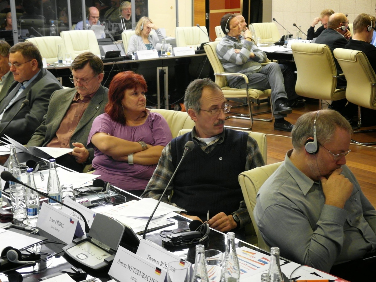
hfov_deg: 29.4
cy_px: 141
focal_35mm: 66
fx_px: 717
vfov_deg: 22.3
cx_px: 188
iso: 400
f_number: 2.3
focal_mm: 14.1
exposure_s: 1/30
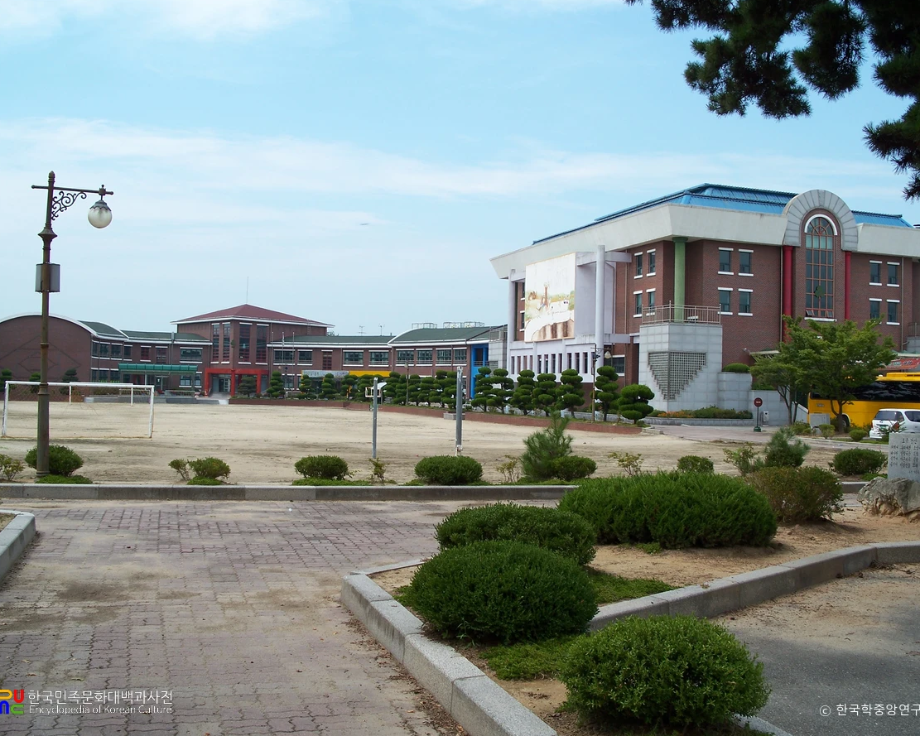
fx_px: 1062
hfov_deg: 46.8
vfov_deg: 38.2
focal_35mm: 39
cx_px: 471
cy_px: 367
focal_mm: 7.8
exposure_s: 1/400
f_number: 4
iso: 64
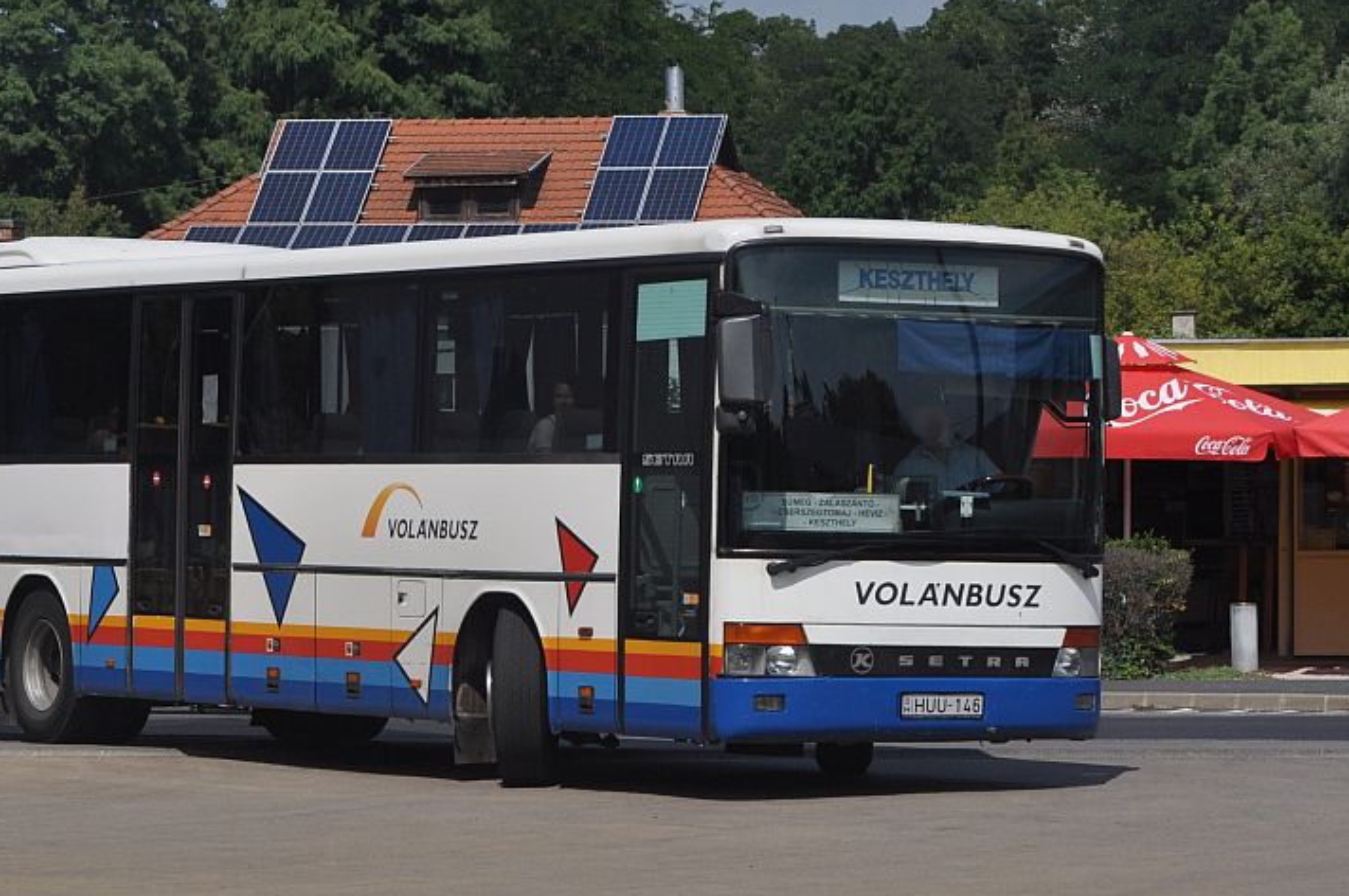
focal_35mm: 149
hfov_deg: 13.8
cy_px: 362
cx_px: 506
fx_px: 5577
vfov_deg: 9.2
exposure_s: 1/2000
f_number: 7.1
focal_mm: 66
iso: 400
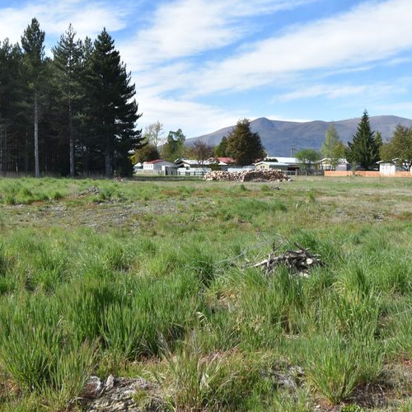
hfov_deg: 35.9
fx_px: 633
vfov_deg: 36.1
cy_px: 204
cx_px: 257
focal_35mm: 47
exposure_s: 1/320
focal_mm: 24
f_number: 9
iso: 200
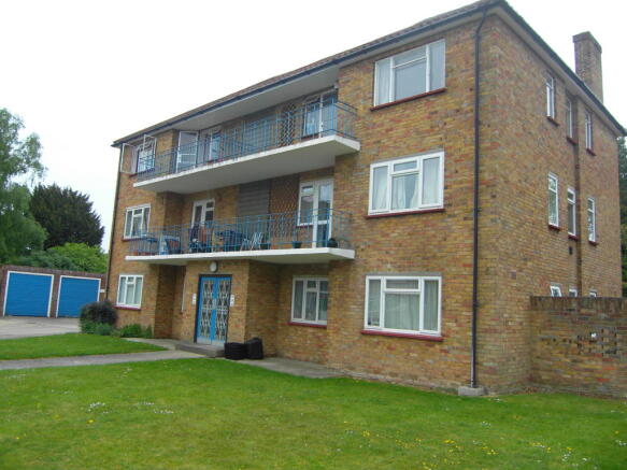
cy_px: 235
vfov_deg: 49.7
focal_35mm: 28
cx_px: 314
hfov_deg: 63.5
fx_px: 507
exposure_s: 1/400
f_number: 2.8
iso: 80
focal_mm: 6
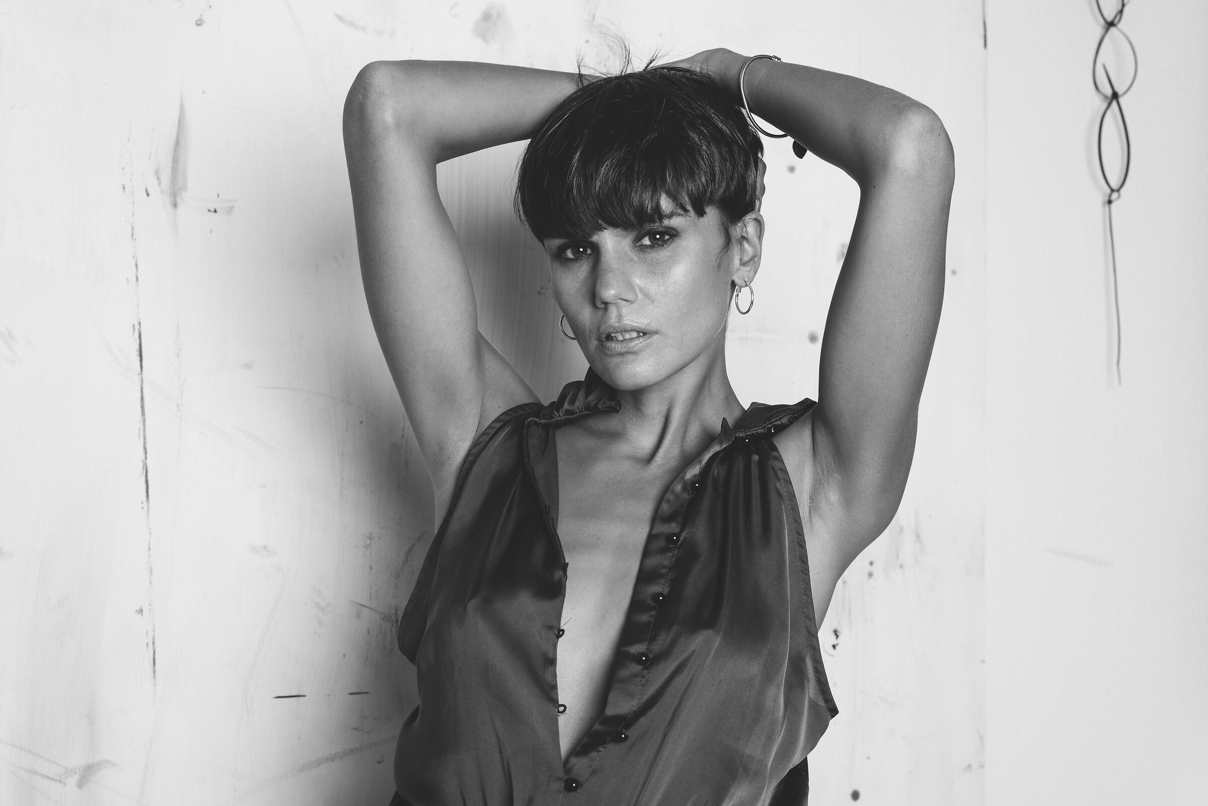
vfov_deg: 27.0
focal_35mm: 50
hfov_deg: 39.6
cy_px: 403
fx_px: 1678
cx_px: 604
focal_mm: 50
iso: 100
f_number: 7.1
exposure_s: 1/160
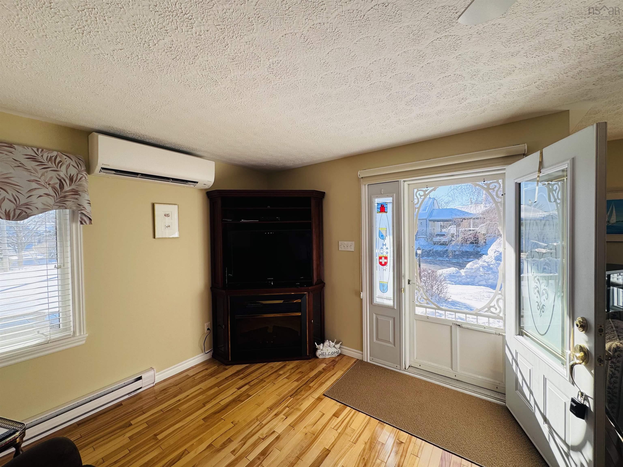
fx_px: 252
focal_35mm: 14
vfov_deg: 85.7
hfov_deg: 102.1
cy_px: 234
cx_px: 312
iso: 40
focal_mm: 2.22
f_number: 2.2
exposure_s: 1/204
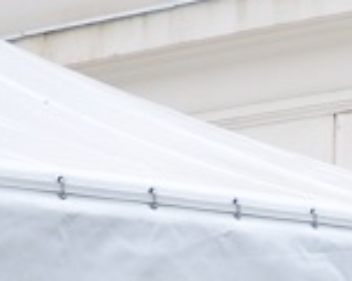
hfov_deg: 9.7
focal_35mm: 200
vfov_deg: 7.2
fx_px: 2080
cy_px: 672
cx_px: 206
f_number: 4.5
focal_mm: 18
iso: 200
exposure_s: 1/250
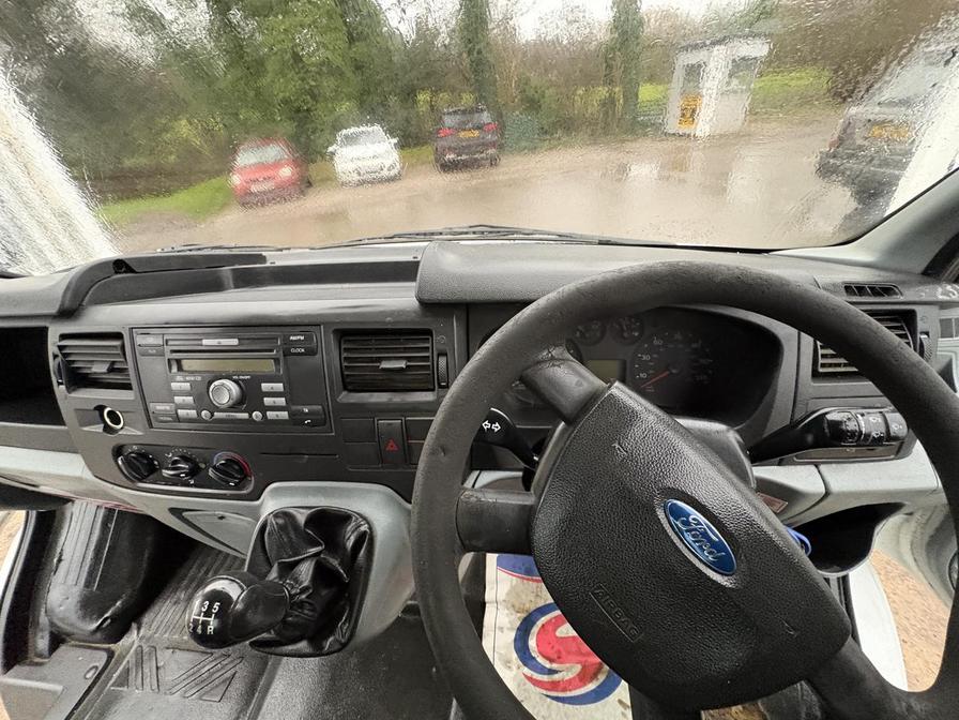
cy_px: 360
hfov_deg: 102.1
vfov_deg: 85.7
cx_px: 480
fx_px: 388
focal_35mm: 14
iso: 800
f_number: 2.2
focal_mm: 2.22
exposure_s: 1/55
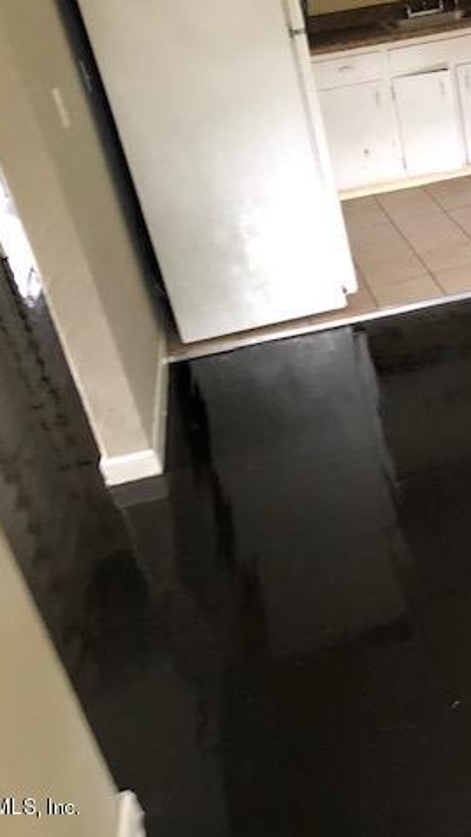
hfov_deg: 27.9
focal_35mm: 41
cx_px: 432
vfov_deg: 49.4
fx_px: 910
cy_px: 420
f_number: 1.8
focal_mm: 4
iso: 80
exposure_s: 1/6
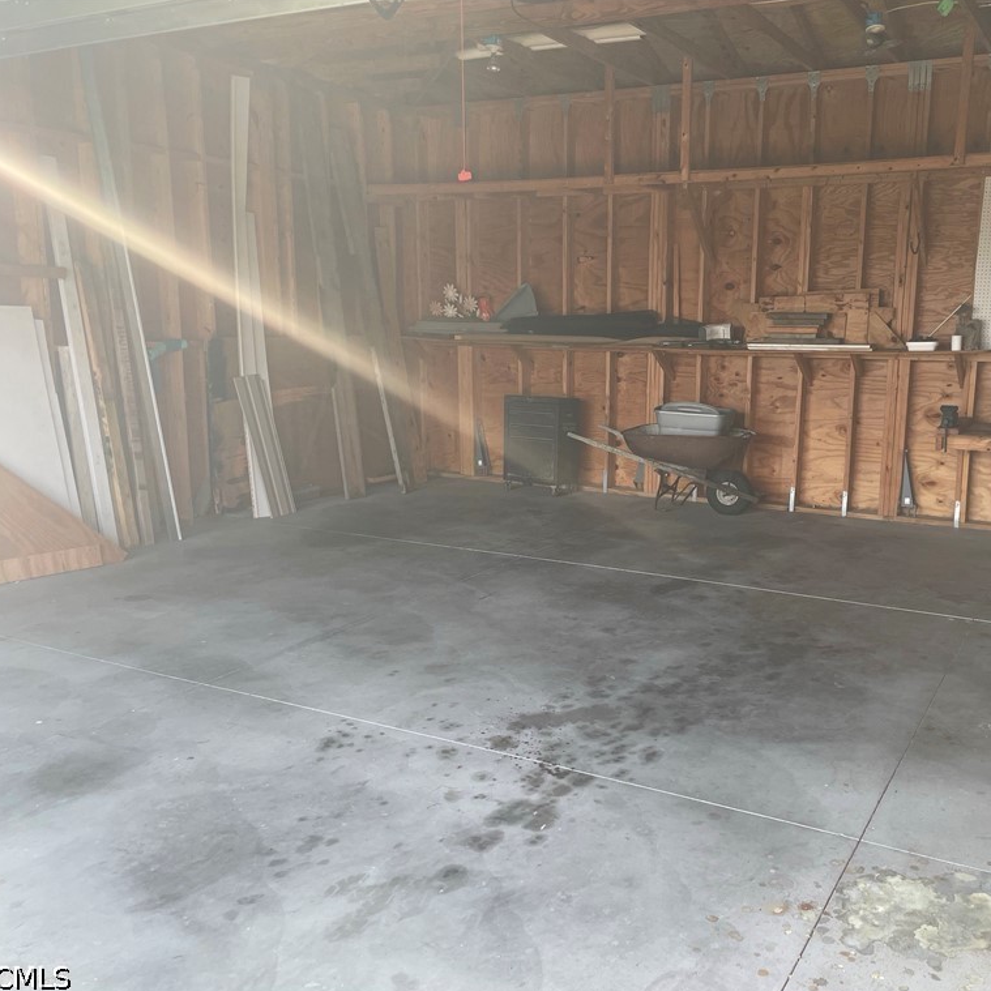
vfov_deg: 52.5
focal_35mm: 31
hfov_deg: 52.0
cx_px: 615
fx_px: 1004
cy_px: 497
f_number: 1.6
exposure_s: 1/205
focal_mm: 4.2
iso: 32
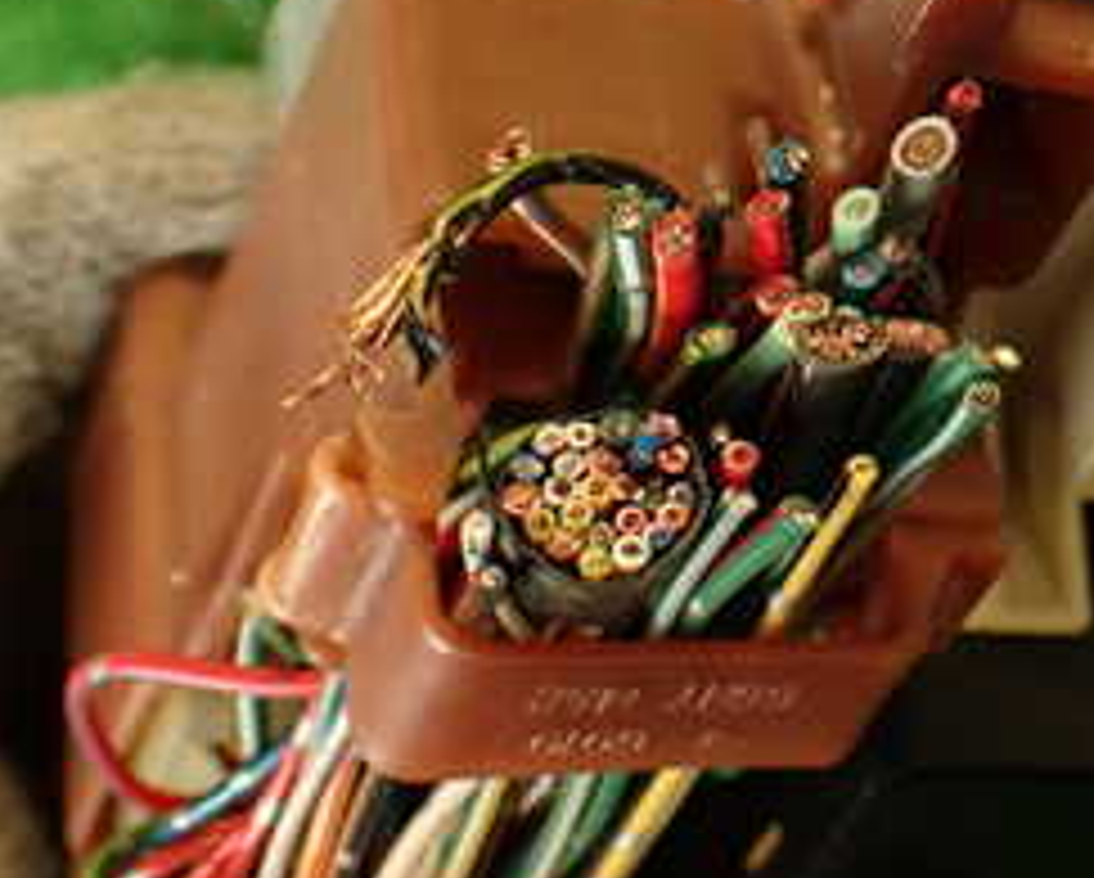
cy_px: 81
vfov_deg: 19.6
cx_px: 1126
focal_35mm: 77
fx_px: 2496
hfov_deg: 23.5
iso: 250
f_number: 2.4
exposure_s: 1/30
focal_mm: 5.79
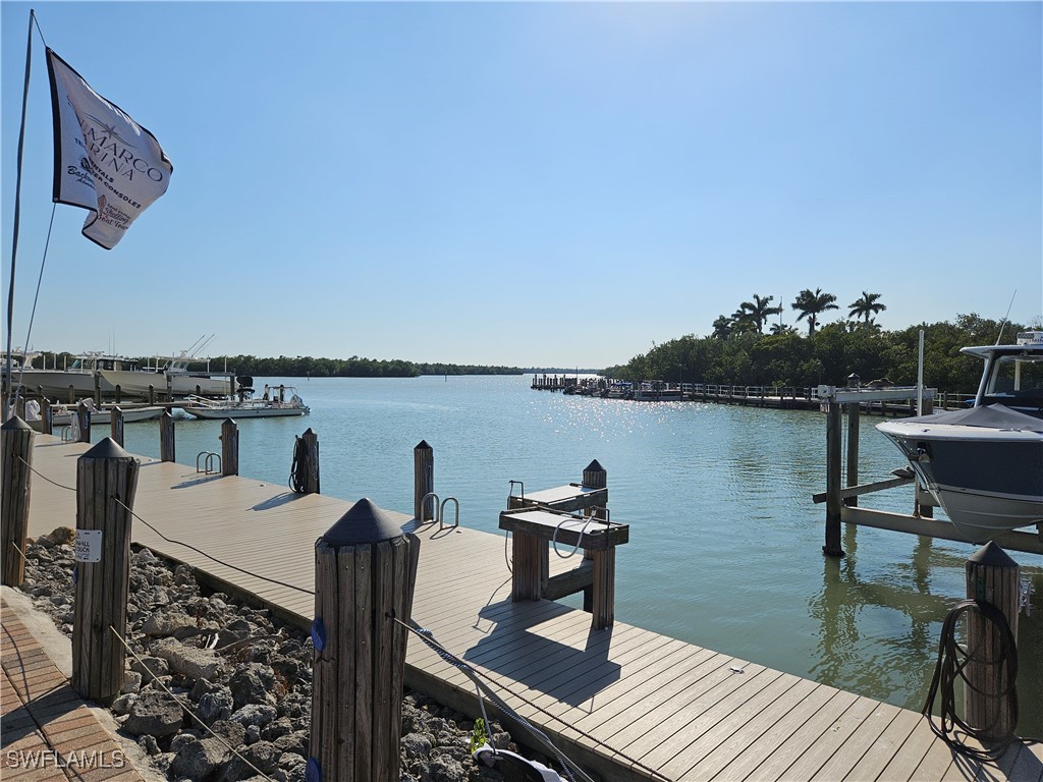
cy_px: 391
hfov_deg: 73.9
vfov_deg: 58.9
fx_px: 693
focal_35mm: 23
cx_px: 522
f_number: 1.8
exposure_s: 1/5416
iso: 25
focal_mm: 5.4
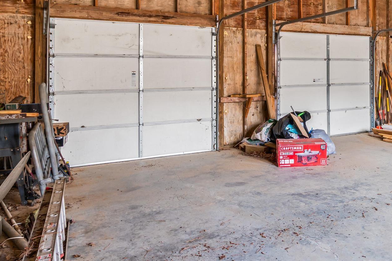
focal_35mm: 36
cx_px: 321
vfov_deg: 36.3
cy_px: 76
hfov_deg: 49.6
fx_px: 392
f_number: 9
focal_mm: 12
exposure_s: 1.6
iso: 250
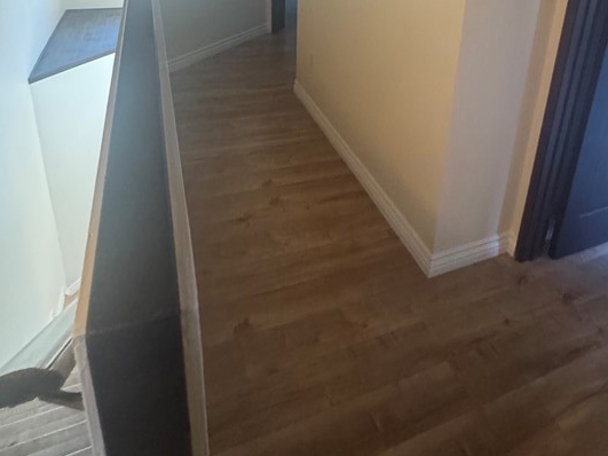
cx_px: 360
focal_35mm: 27
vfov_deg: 46.8
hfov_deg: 64.8
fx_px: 474
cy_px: 55
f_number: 2.2
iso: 1000
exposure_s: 1/60
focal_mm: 2.22
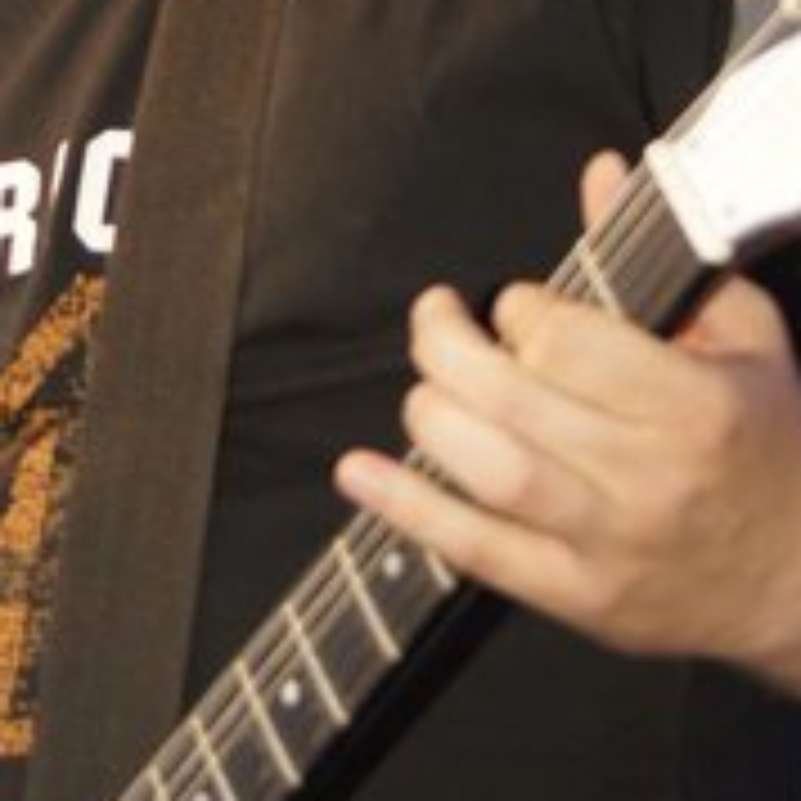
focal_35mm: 294
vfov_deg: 5.9
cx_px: 92
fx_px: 7705
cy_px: -200
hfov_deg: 5.9
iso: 100
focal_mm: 75
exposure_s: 1/125
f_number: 4.5
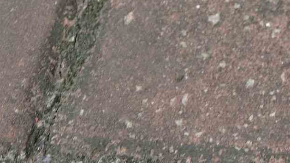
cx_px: 981
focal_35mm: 268
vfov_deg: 4.2
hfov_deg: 6.9
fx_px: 2061
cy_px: -494
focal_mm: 35
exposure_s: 1/320
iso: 200
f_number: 5.6
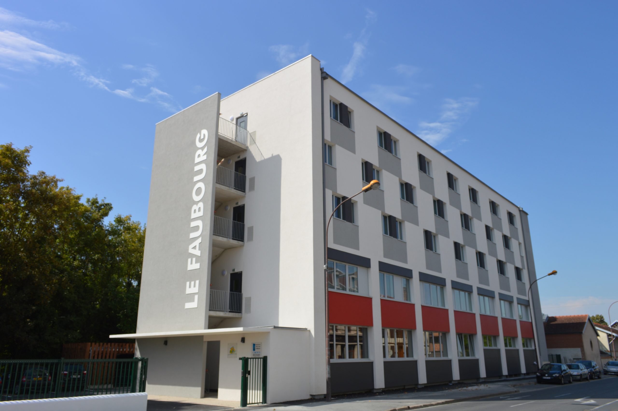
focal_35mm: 27
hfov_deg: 67.4
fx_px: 463
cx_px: 309
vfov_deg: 47.8
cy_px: 206
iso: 100
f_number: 9
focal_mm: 18
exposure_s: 1/320
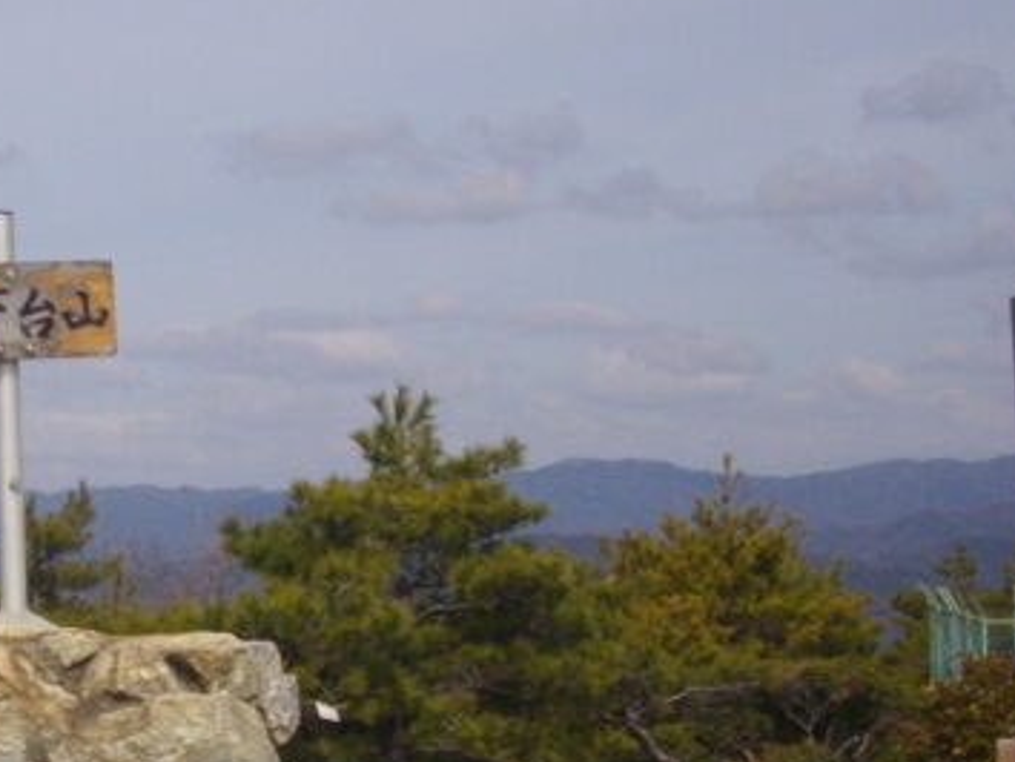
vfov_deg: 13.8
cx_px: -89
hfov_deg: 17.8
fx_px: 3140
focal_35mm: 107
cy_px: 573
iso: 100
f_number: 5.6
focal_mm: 6.2
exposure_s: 1/800
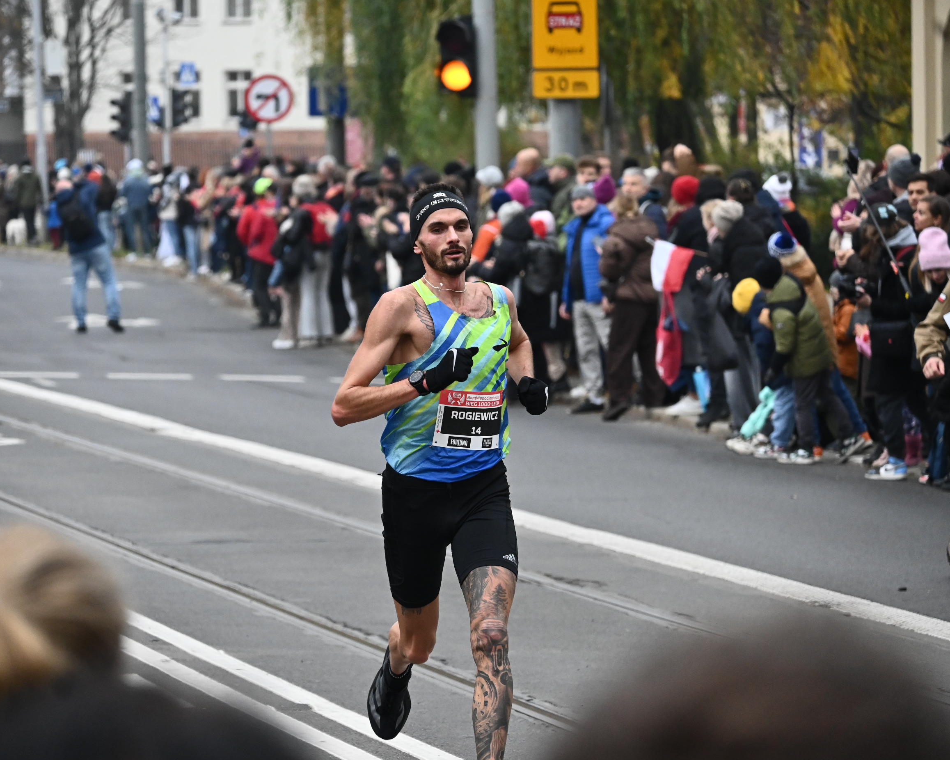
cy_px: 380
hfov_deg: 8.2
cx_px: 421
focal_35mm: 237
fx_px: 6664
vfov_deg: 6.5
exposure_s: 1/1000
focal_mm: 140
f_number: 5.3
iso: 1600
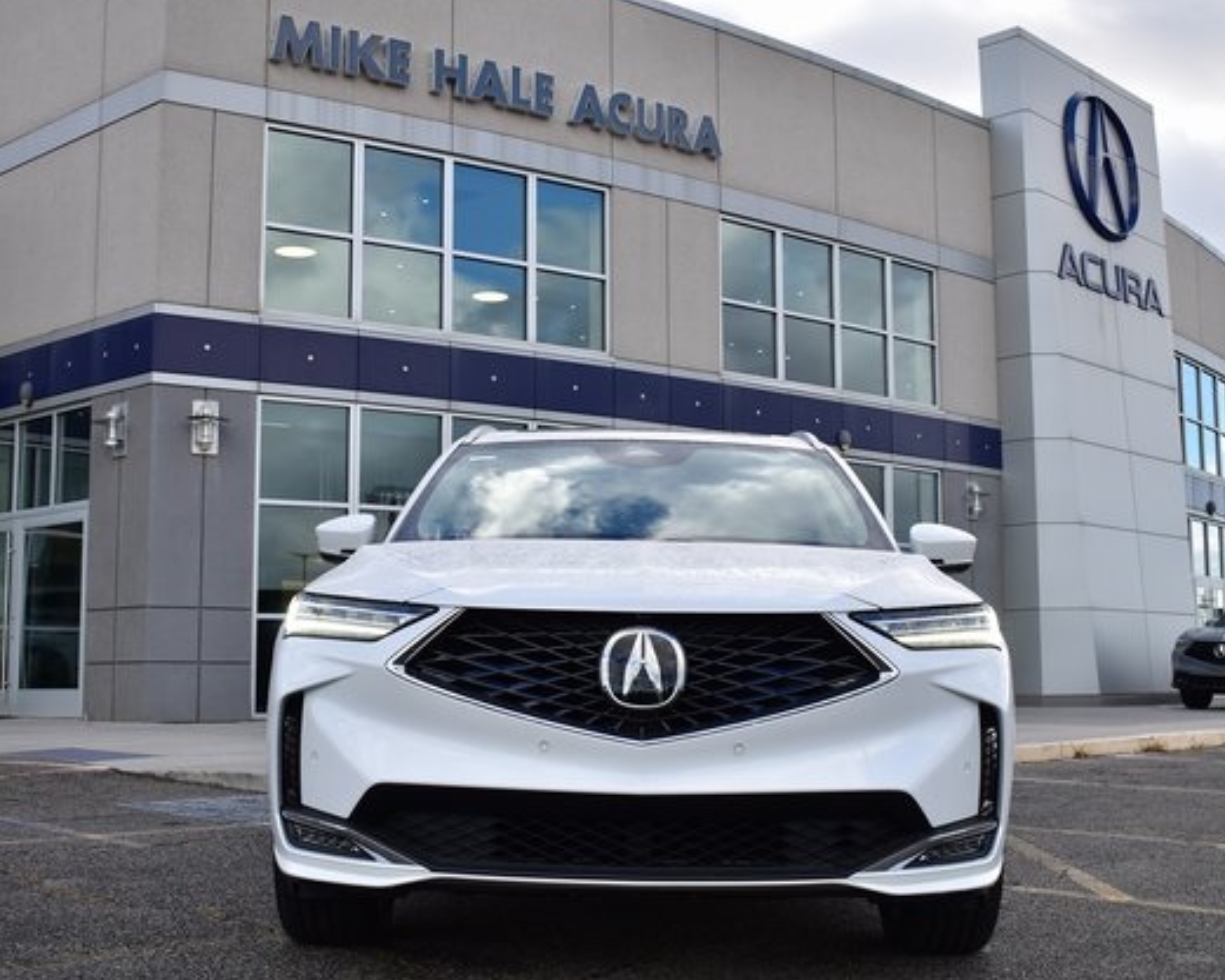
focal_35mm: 45
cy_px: 486
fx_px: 1632
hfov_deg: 41.1
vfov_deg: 33.4
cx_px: 640
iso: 100
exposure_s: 1/160
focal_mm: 26
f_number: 6.3
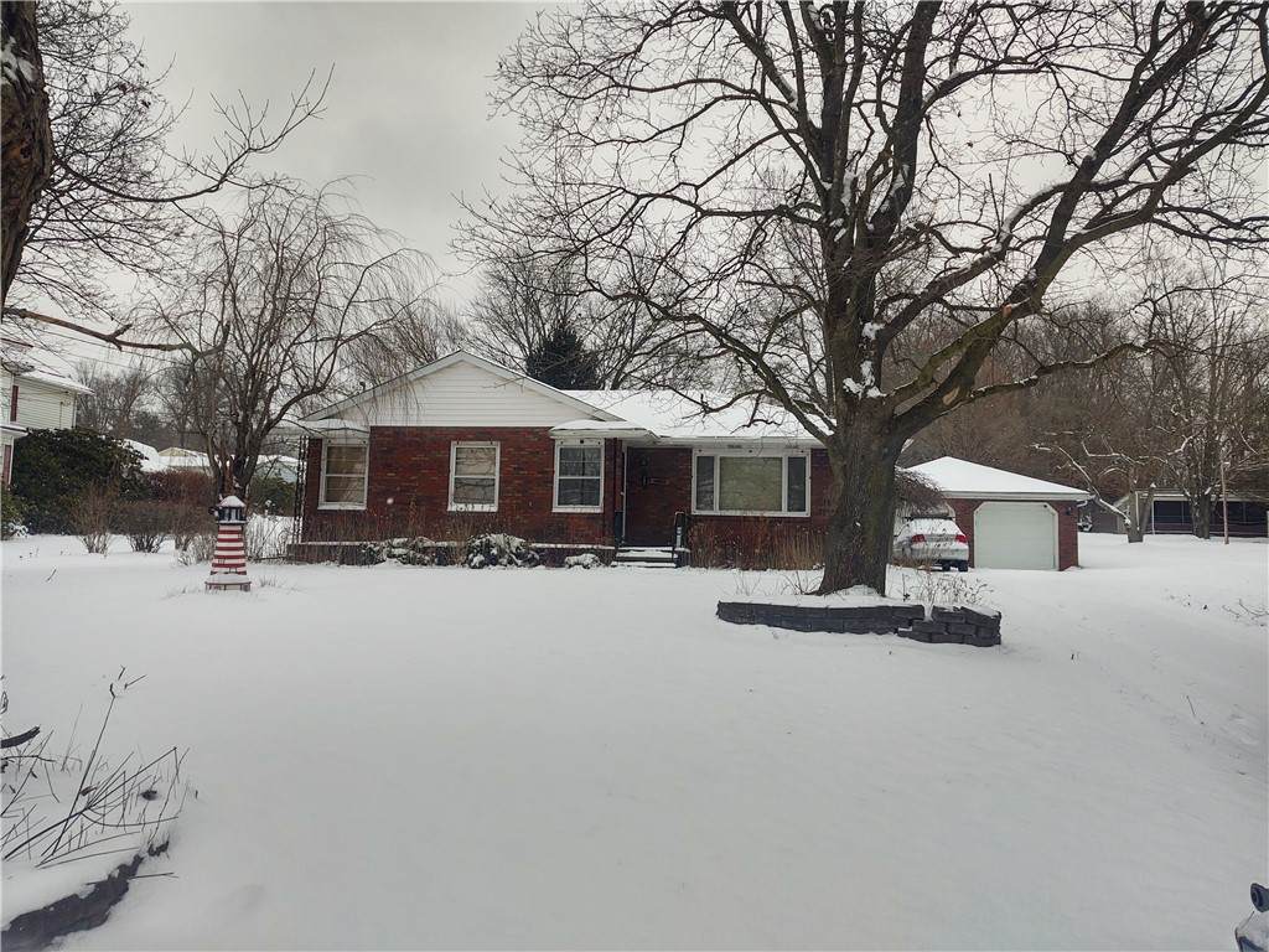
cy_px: 476
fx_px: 990
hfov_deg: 65.3
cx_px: 634
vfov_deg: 51.4
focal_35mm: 27
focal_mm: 4.75
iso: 100
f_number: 1.7
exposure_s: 1/1251
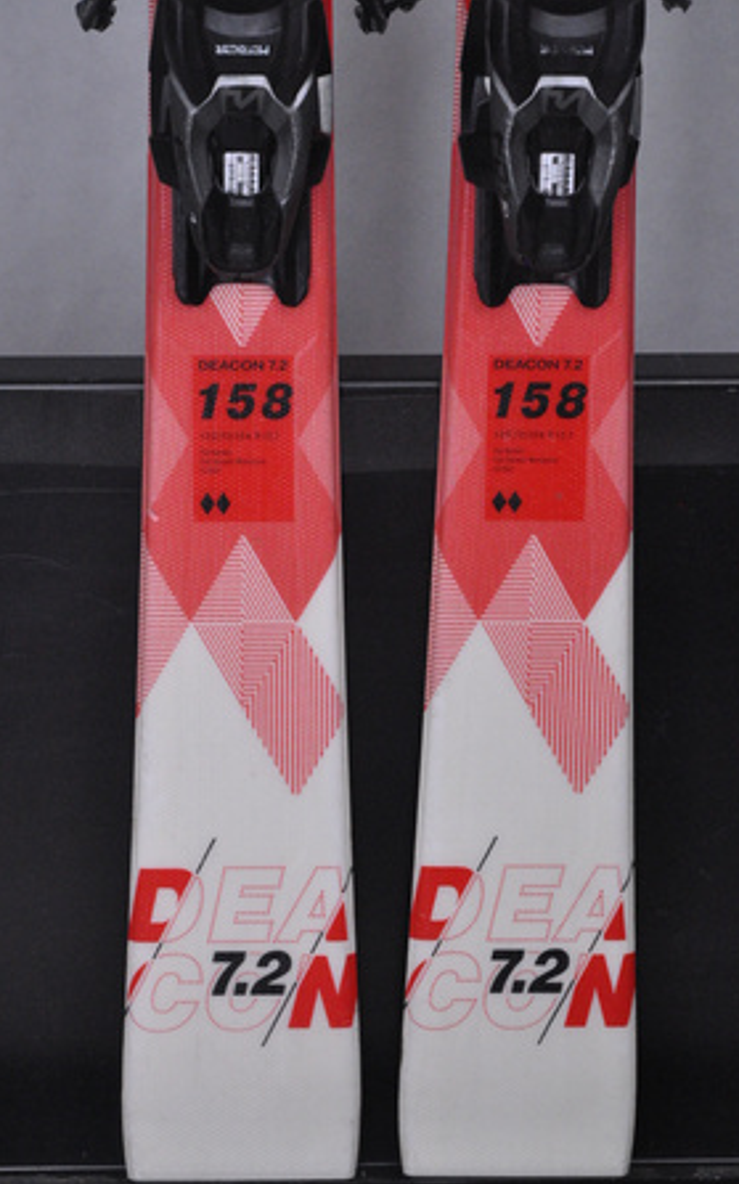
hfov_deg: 10.6
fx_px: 3967
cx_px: 385
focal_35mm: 123
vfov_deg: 17.0
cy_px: 593
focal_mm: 80
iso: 3200
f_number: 9.5
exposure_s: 1/125
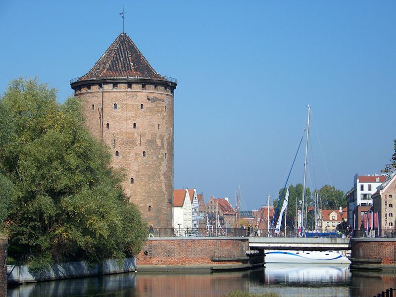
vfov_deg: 12.8
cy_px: 148
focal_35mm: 116
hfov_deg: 17.0
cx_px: 198
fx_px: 1327
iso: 64
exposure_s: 1/1000
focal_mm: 19.3
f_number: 3.2
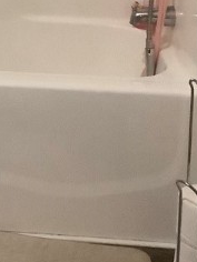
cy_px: -112
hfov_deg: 13.8
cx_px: -93
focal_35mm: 101
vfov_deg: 17.7
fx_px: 766
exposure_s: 1/30
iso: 320
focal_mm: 3.3
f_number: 2.4
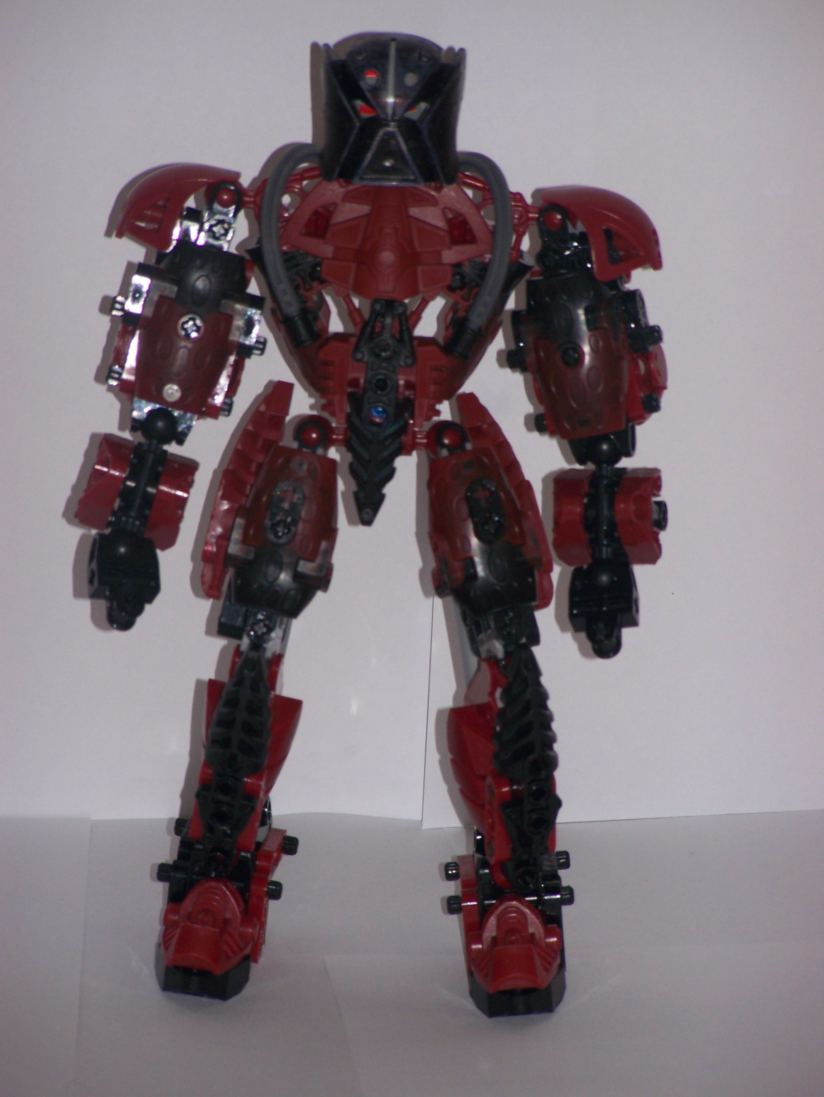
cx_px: 412
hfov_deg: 6.3
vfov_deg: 8.3
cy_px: 548
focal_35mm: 238
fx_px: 7545
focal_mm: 39.5
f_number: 3.3
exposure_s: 1/160
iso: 80
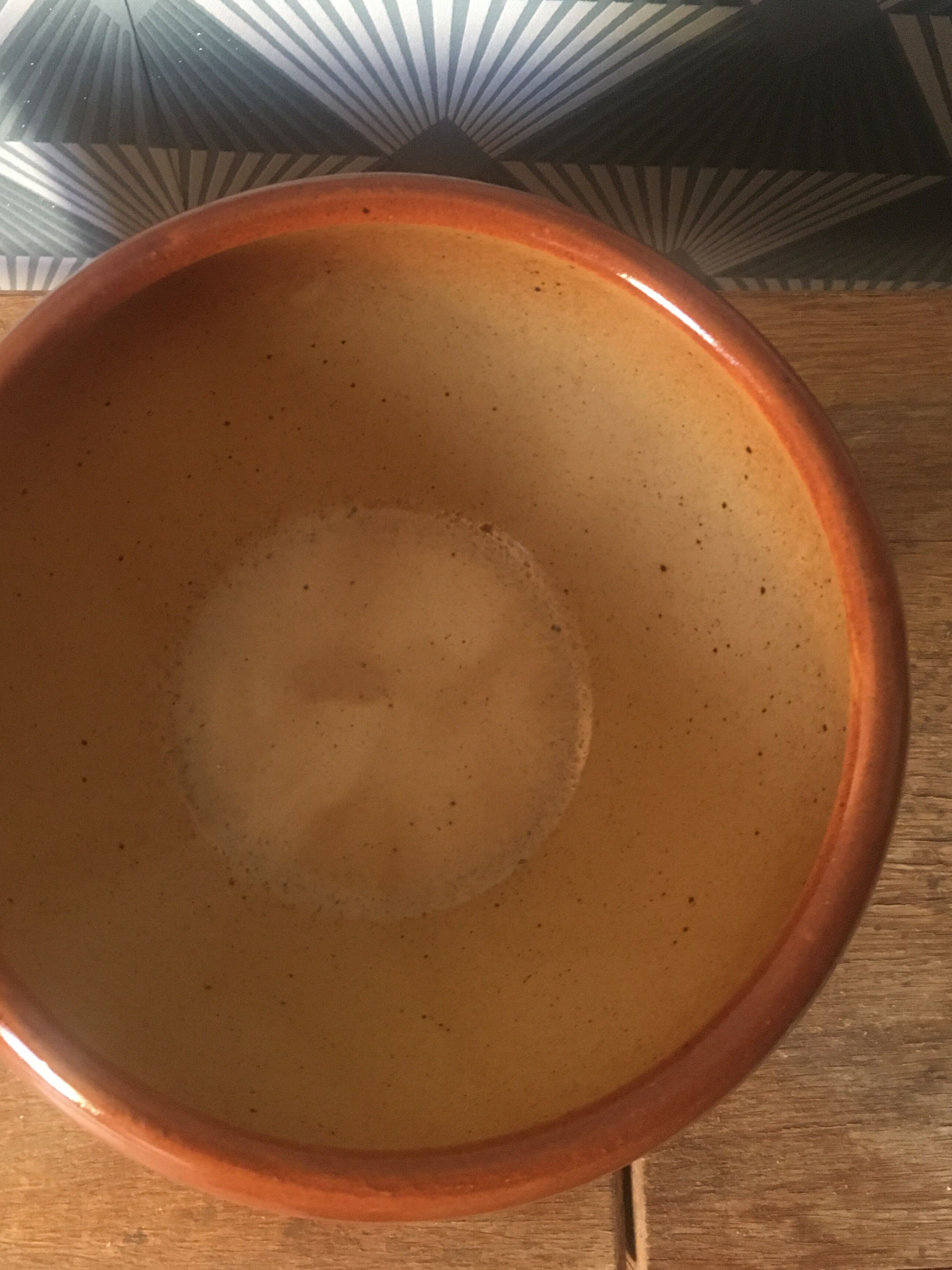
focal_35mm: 34
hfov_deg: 41.7
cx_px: 403
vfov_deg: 53.9
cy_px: 575
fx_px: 1247
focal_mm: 4.15
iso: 250
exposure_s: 1/17
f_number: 2.2
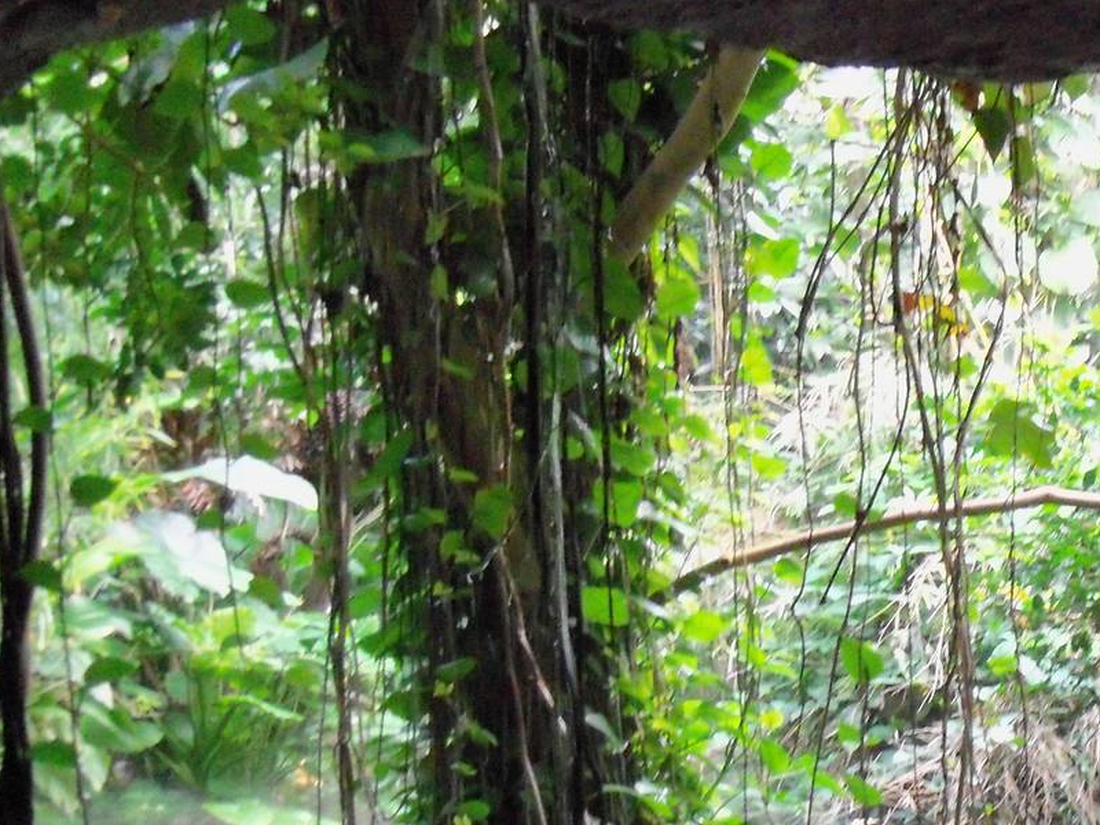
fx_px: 2224
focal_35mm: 70
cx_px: 994
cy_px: 792
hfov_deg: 26.8
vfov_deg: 20.4
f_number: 3
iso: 400
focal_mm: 6.3
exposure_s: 1/25
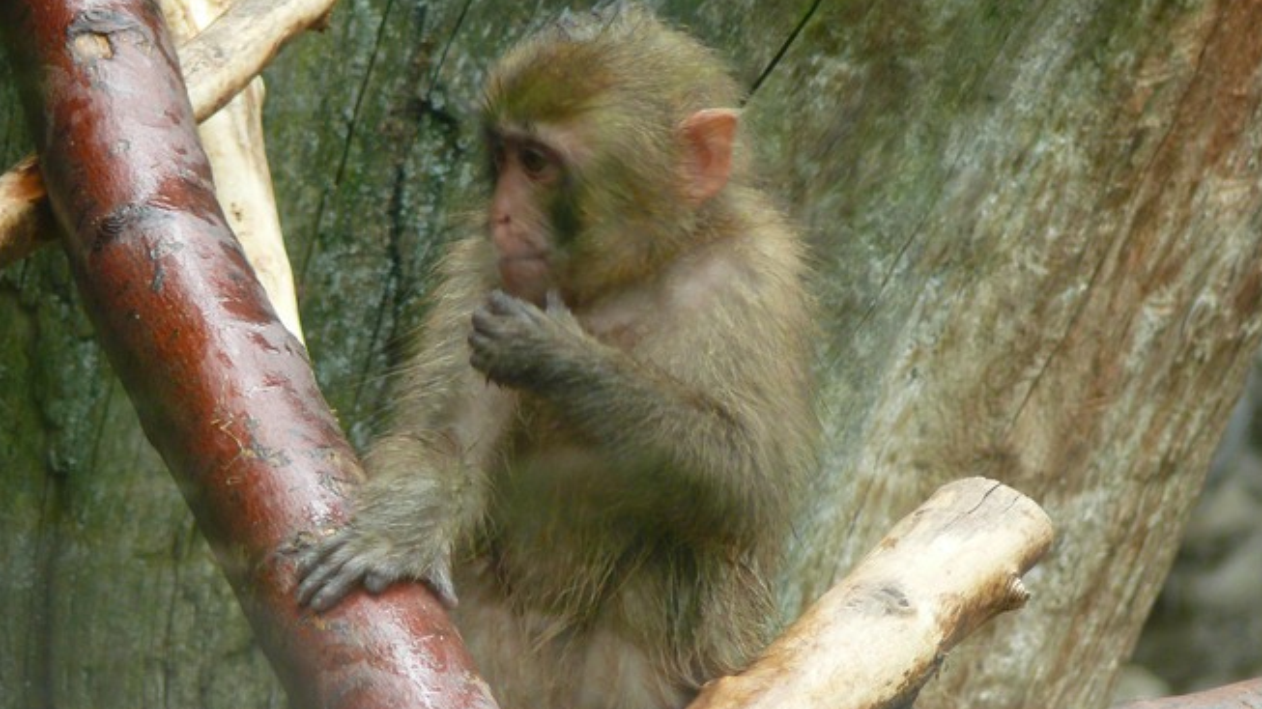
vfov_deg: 2.5
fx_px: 16026
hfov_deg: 4.5
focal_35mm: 479
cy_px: 384
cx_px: 617
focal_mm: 81
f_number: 3.7
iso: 200
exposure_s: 1/80
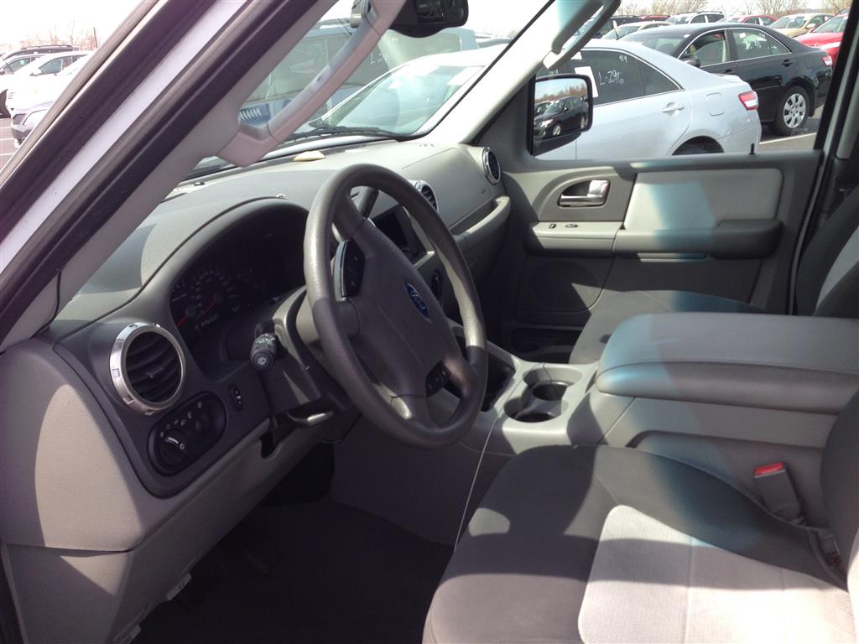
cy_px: 322
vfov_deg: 42.9
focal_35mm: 33
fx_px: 819
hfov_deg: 55.4
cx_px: 430
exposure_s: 1/364
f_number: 2.4
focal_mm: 4.13
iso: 50
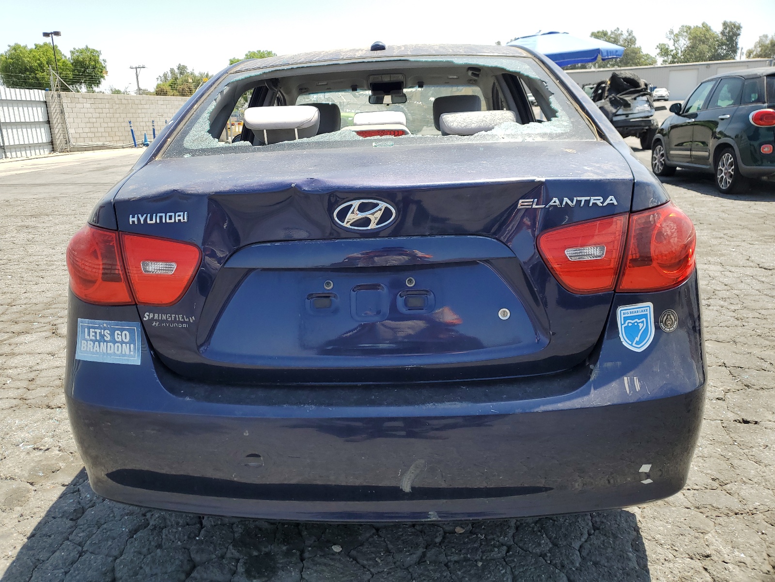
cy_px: 291
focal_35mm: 26
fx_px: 582
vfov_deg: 53.1
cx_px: 388
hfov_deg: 67.3
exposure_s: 1/1429
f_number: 1.5
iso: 50
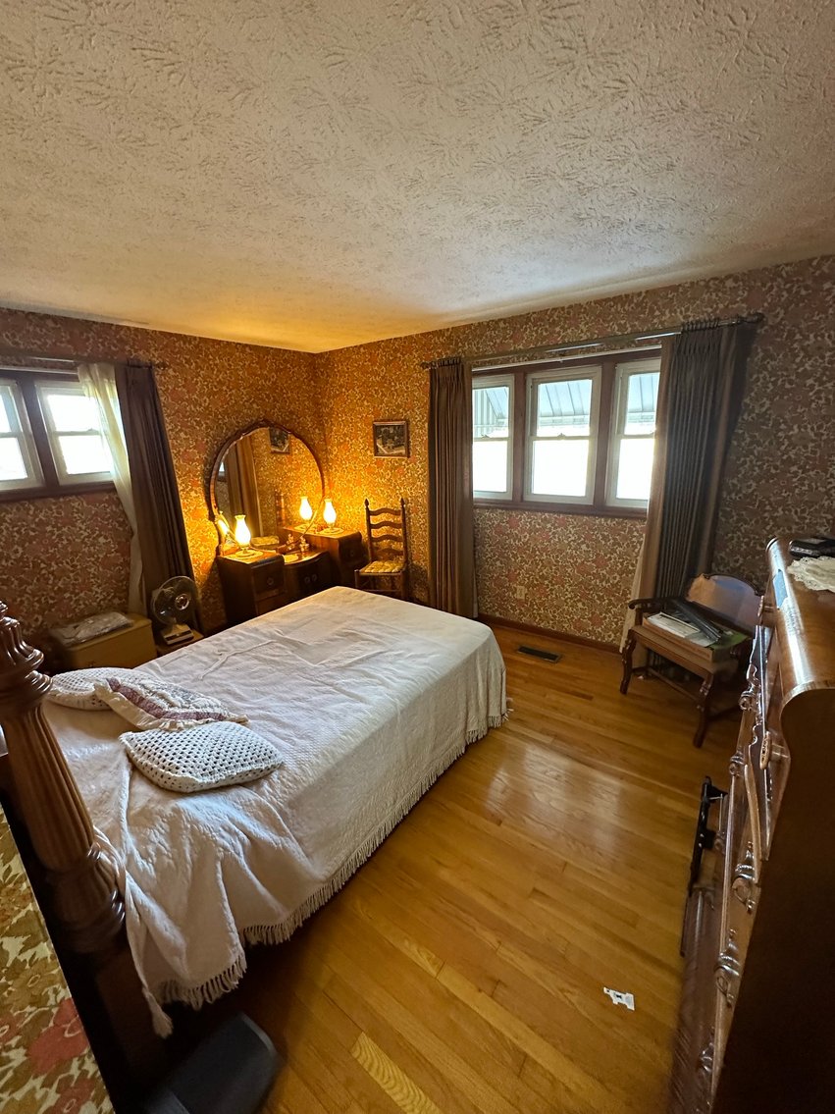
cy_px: 557
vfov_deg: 102.1
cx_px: 418
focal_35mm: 14
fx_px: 450
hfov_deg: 85.7
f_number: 2.2
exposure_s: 1/60
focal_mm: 2.22
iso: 500
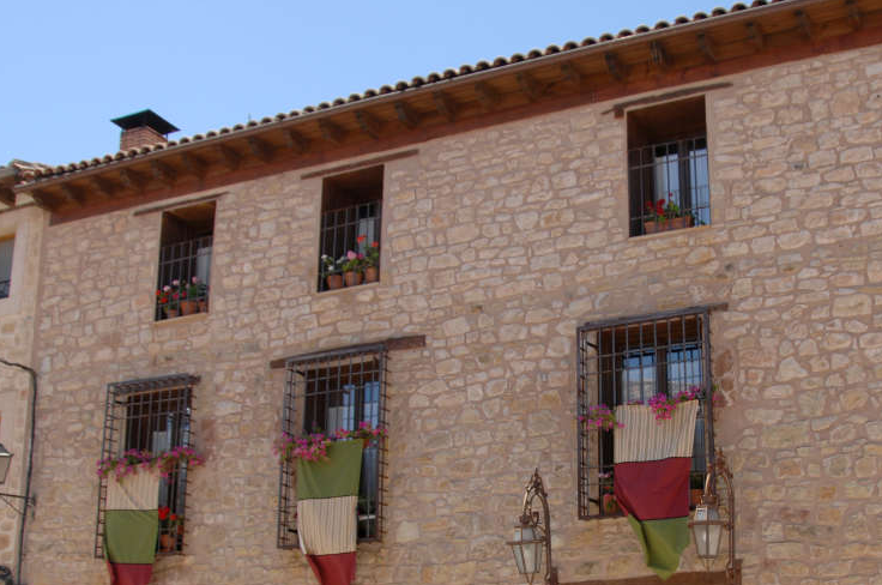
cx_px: 542
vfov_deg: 29.9
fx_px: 1076
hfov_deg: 44.3
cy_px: 436
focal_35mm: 44
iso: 100
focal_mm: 18
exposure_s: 1/160
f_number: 6.3
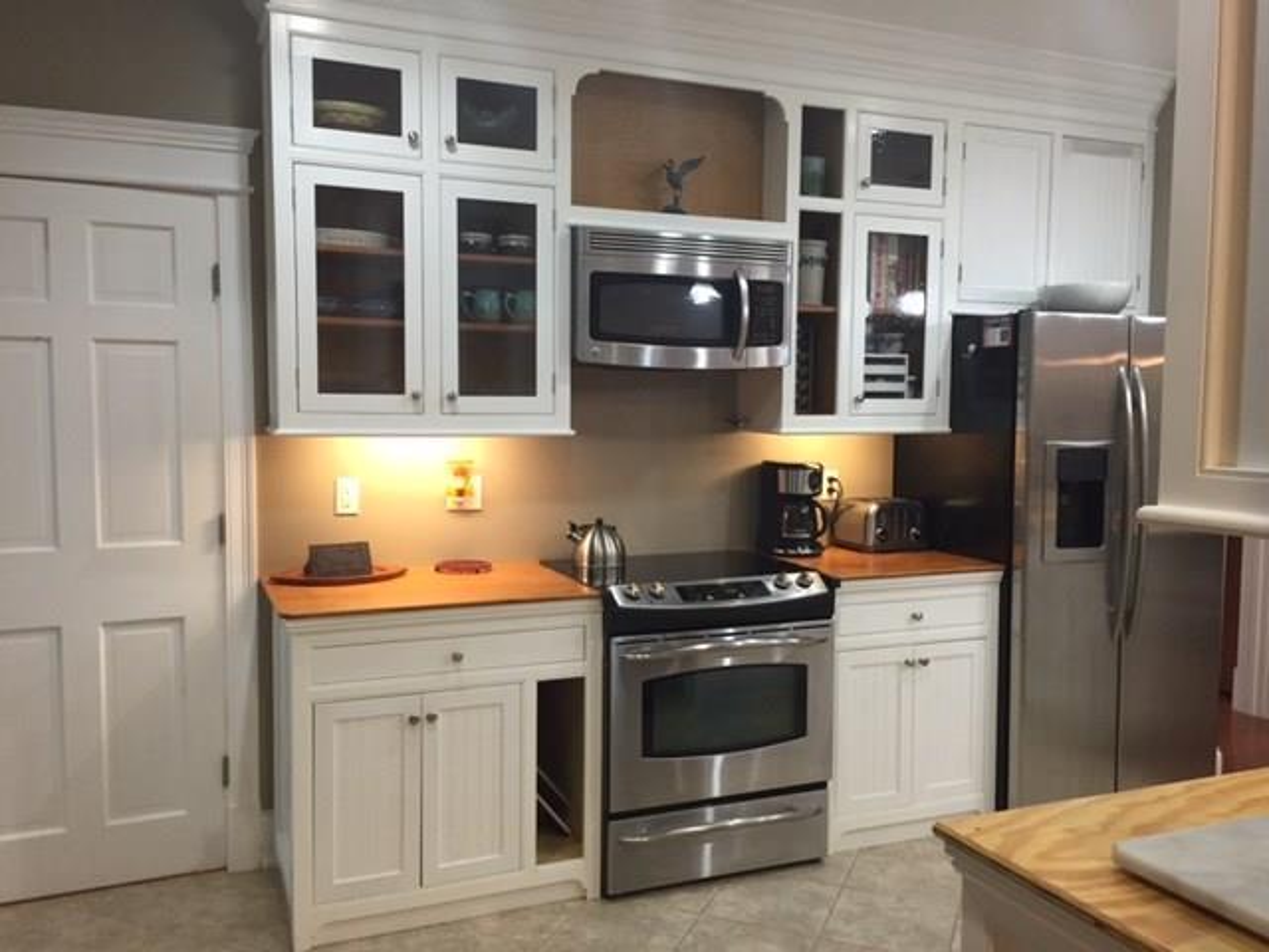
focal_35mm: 29
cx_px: 634
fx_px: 1063
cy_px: 476
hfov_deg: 61.7
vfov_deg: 48.2
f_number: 2.2
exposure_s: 1/30
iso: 125
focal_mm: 4.15
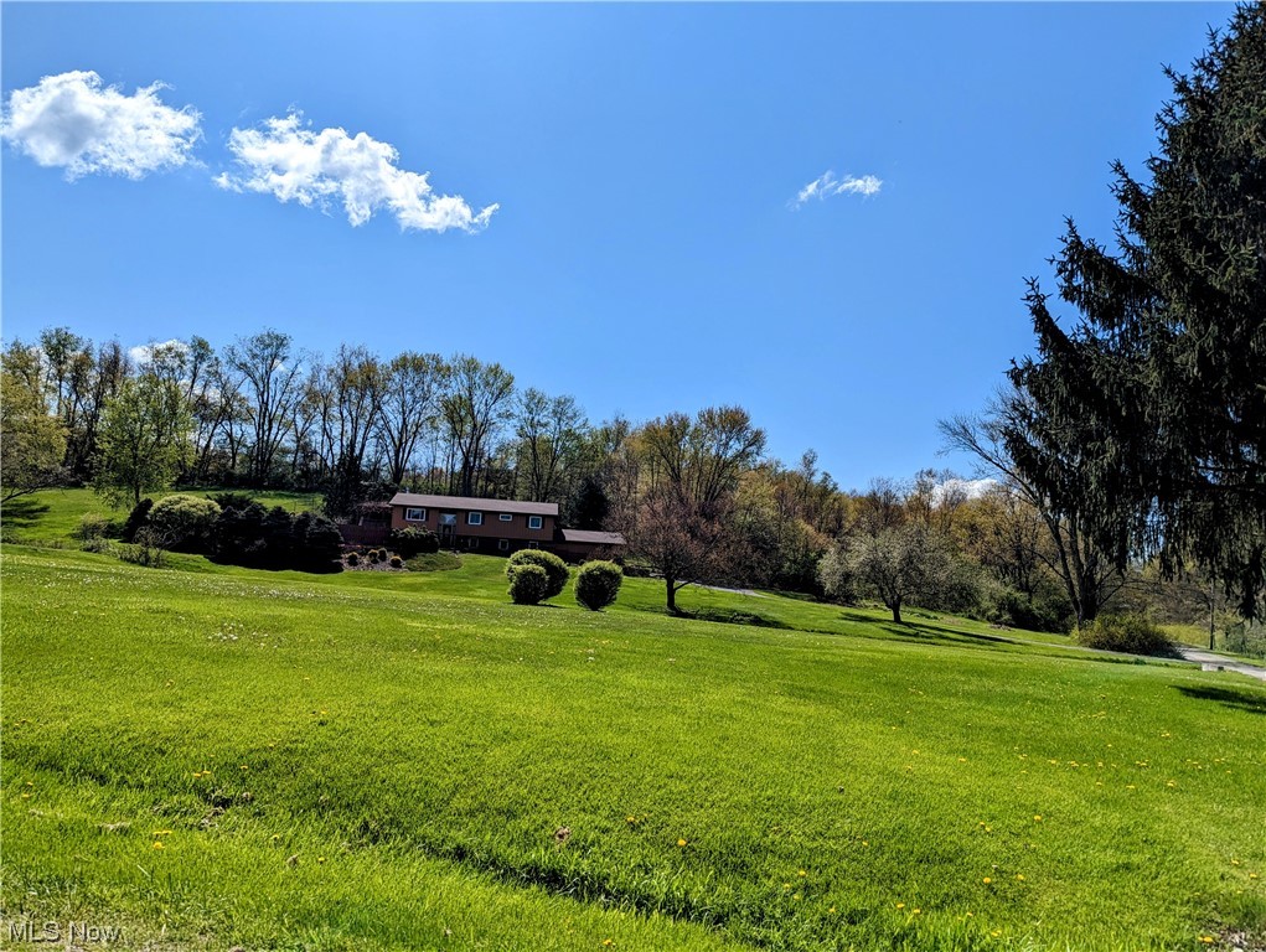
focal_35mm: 24
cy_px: 476
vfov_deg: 56.9
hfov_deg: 71.5
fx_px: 879
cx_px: 633
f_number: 1.85
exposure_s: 1/4348
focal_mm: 6.81
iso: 40
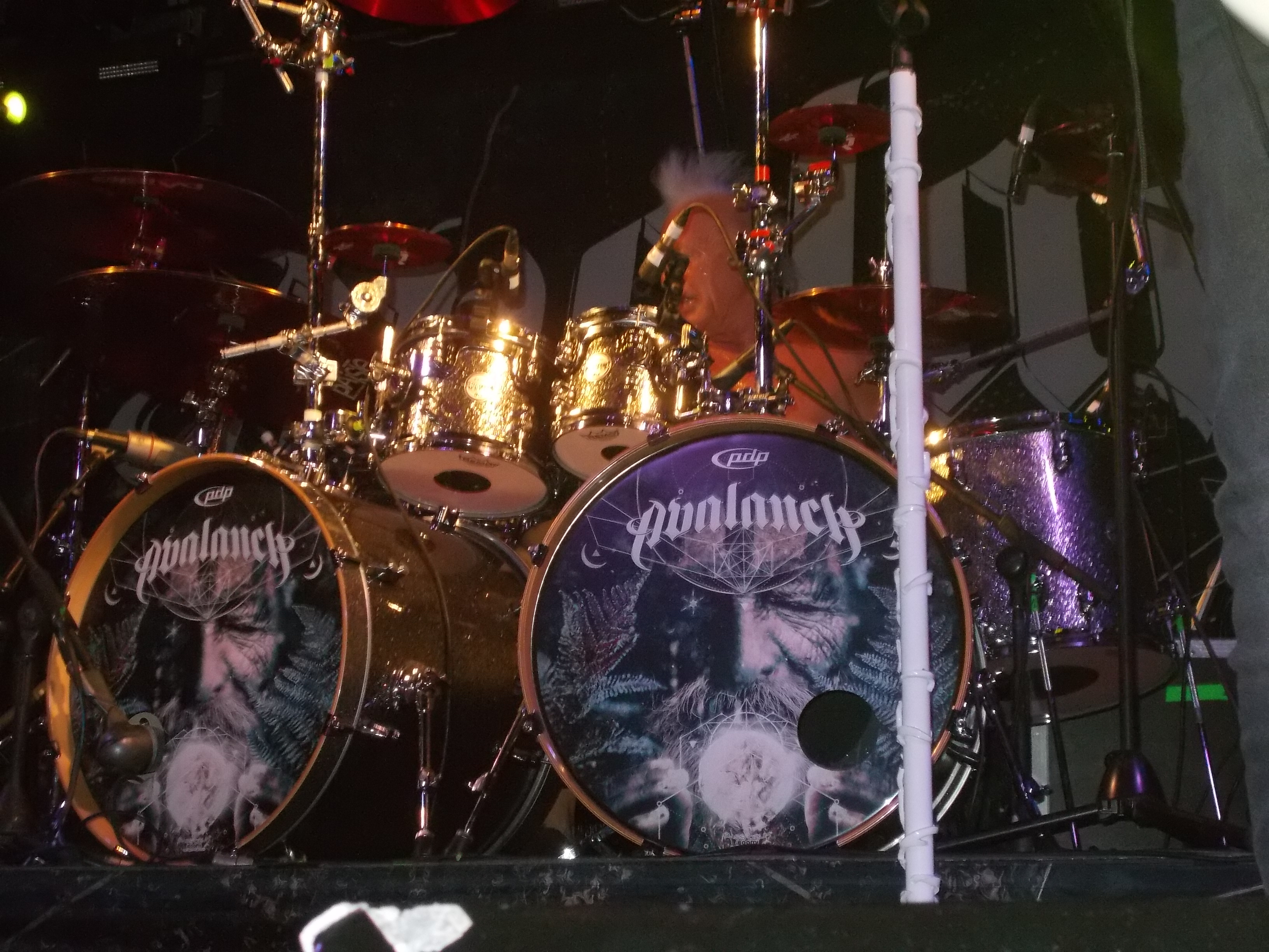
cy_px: 476
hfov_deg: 29.4
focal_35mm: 66
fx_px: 2420
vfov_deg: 22.3
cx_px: 634
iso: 400
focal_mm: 11.8
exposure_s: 1/60
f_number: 5.3
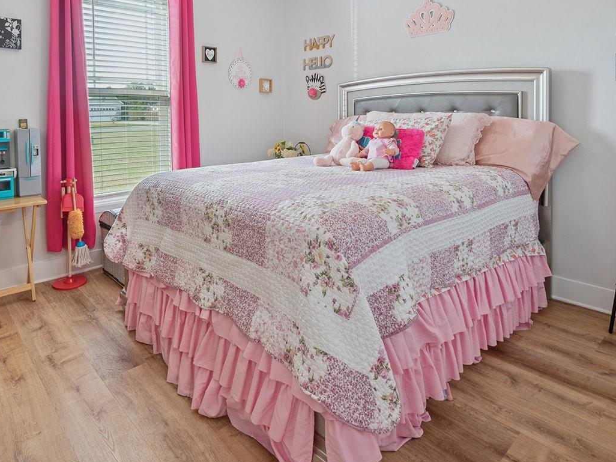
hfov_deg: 78.0
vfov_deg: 63.1
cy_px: 195
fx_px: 374
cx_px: 243
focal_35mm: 21
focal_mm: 14
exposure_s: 1/15
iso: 400
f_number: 9
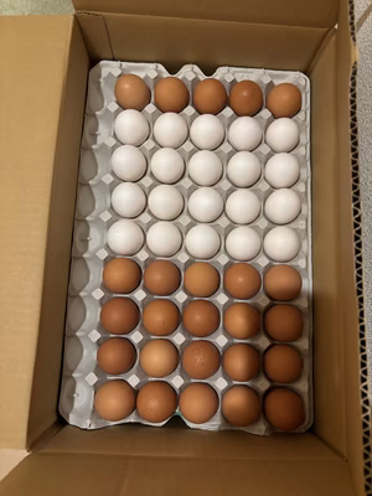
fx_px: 373
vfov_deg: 67.3
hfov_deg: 53.1
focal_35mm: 26
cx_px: 186
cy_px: 248
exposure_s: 1/50
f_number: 1.6
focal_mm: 5.96
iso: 500
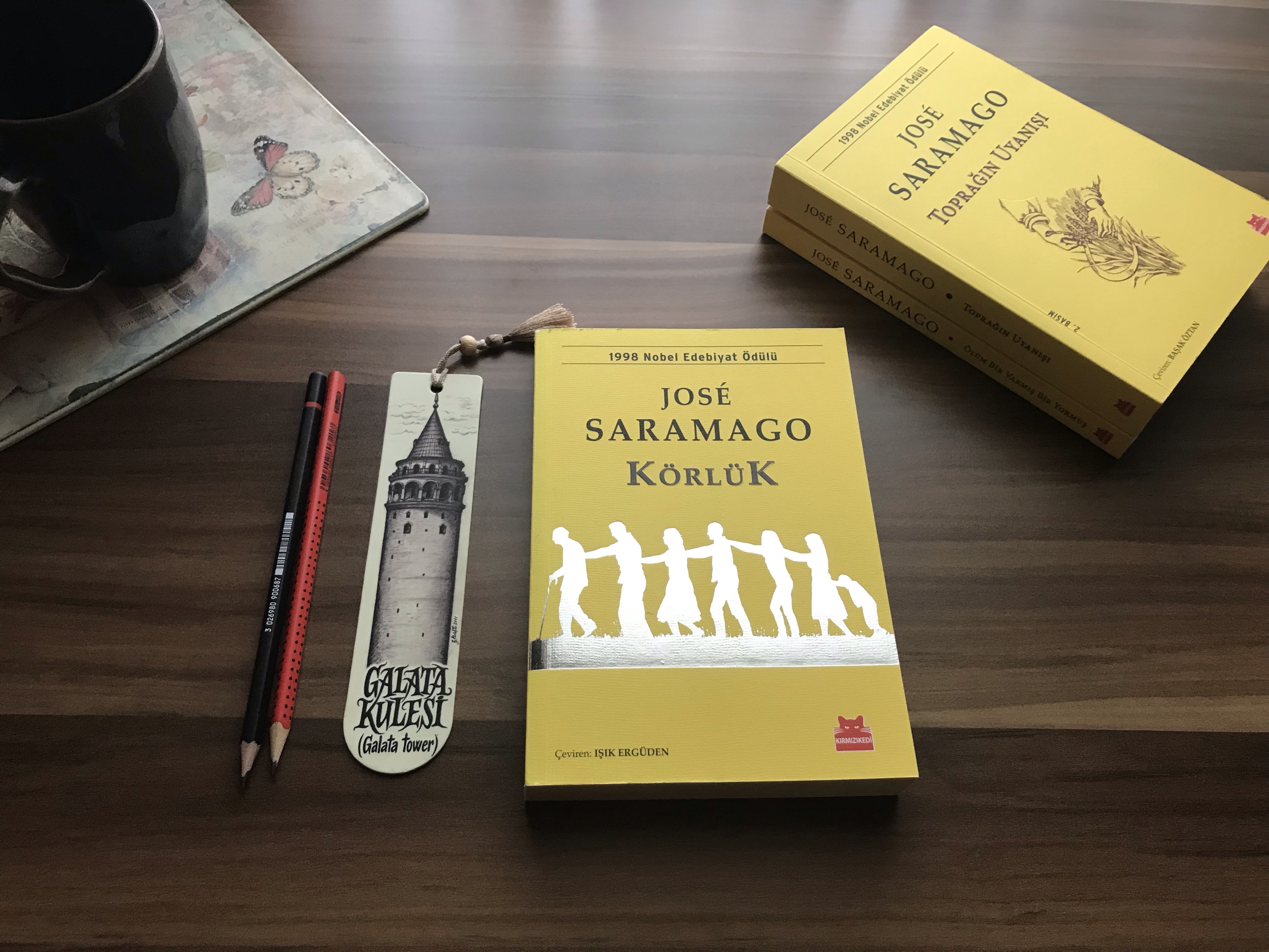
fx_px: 1026
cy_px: 476
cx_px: 634
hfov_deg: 63.4
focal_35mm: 28
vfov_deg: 49.7
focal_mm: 3.99
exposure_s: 1/17
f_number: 1.8
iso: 50
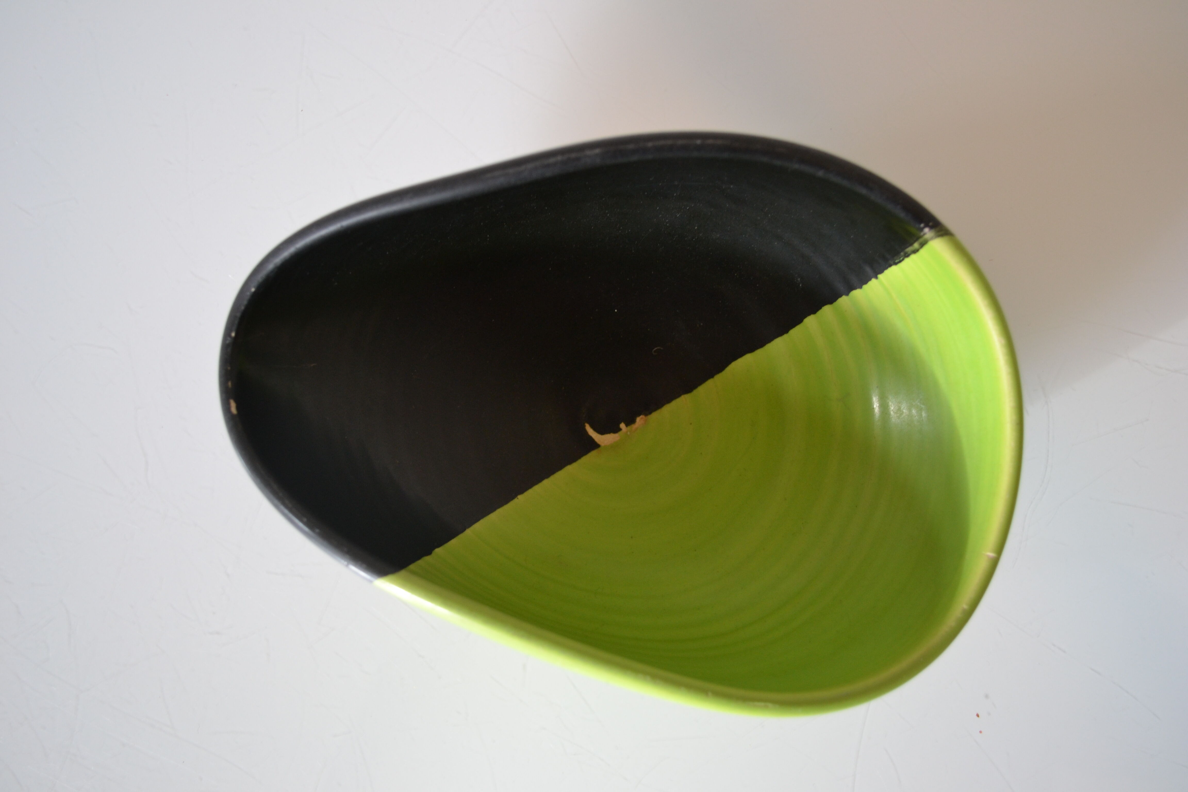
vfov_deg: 40.0
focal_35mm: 33
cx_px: 594
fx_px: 1089
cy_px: 396
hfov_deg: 57.2
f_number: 4
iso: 500
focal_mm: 22
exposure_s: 1/15
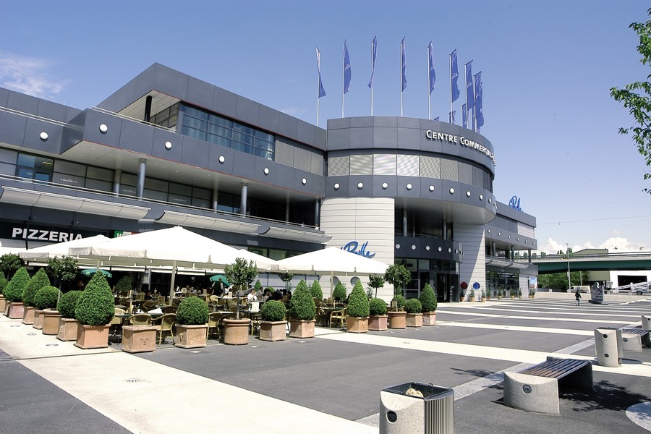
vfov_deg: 56.1
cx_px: 326
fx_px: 407
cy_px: 217
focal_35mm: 22
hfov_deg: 77.3
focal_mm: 15
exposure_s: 1/200
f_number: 14
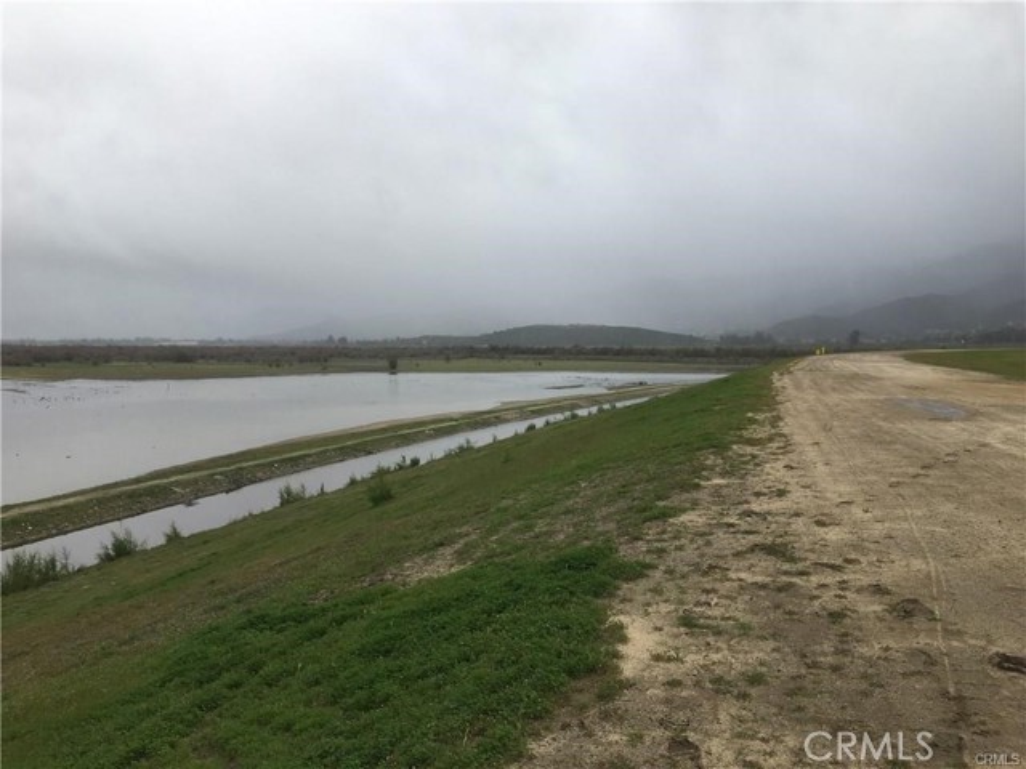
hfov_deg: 61.7
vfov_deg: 48.2
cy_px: 384
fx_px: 860
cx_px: 513
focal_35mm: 29
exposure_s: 1/1374
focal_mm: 4.15
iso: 25
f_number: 2.2
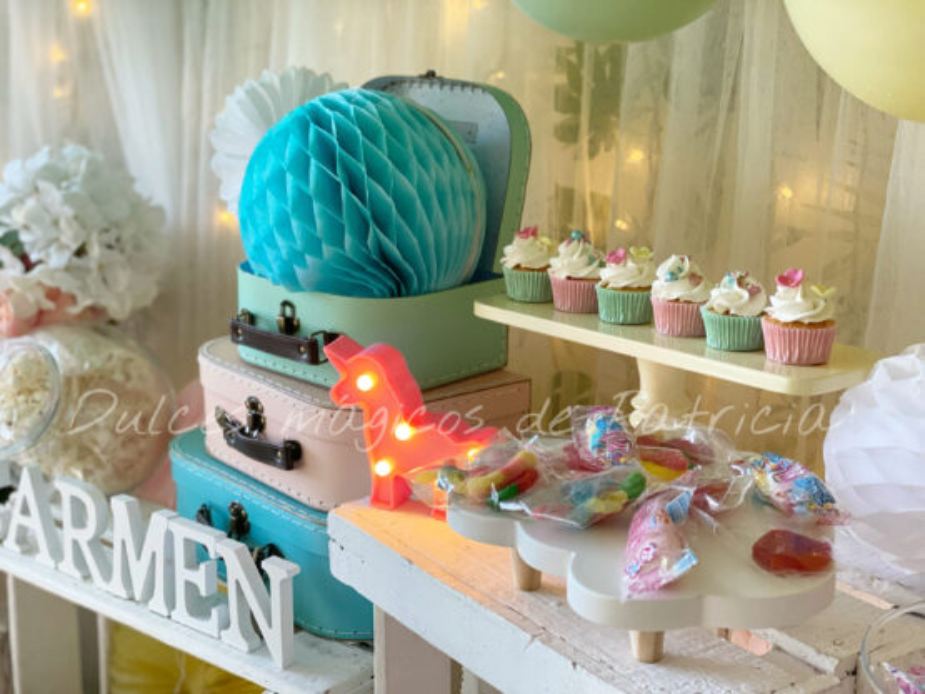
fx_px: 1389
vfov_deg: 28.0
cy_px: 347
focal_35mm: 52
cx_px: 462
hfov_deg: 36.8
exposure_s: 1/100
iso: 200
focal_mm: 6
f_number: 2
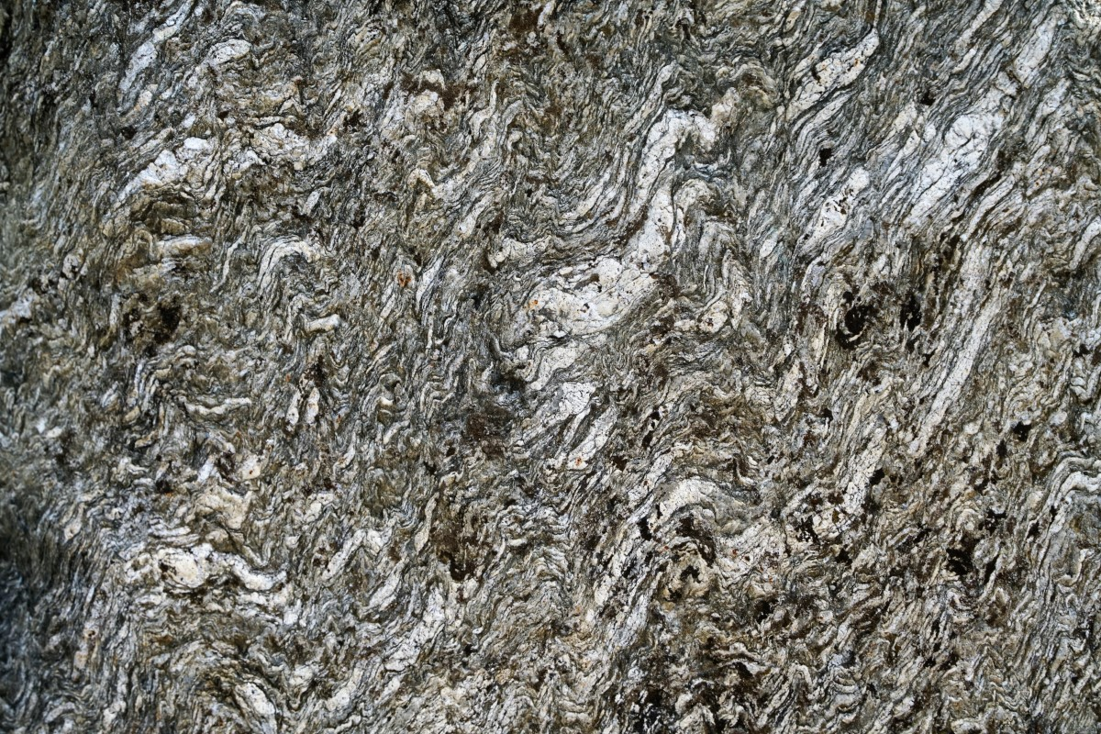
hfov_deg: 14.4
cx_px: 550
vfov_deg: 9.7
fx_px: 4342
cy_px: 367
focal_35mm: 142
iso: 800
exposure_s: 1/1250
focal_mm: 142
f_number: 8
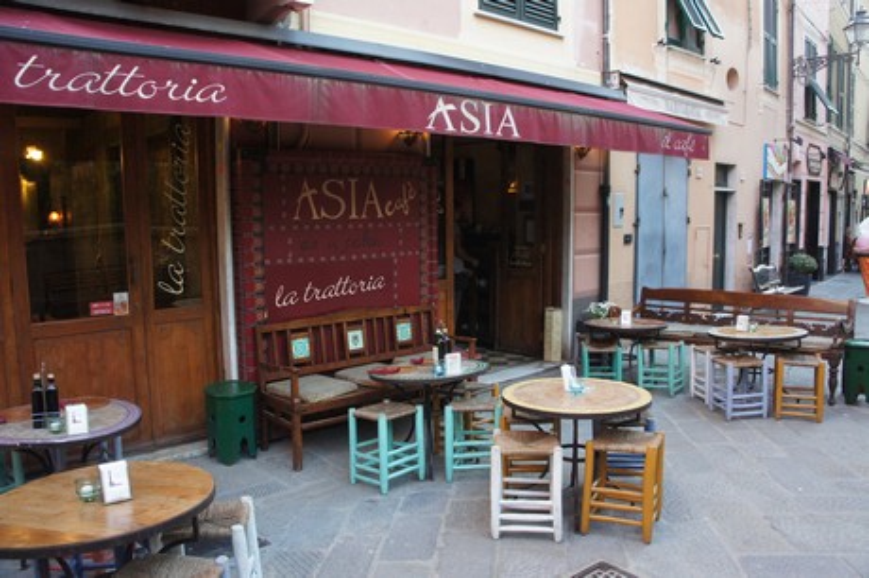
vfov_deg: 47.9
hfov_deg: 67.4
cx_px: 434
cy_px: 289
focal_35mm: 27
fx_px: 651
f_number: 4
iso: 1600
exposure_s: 1/250
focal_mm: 18
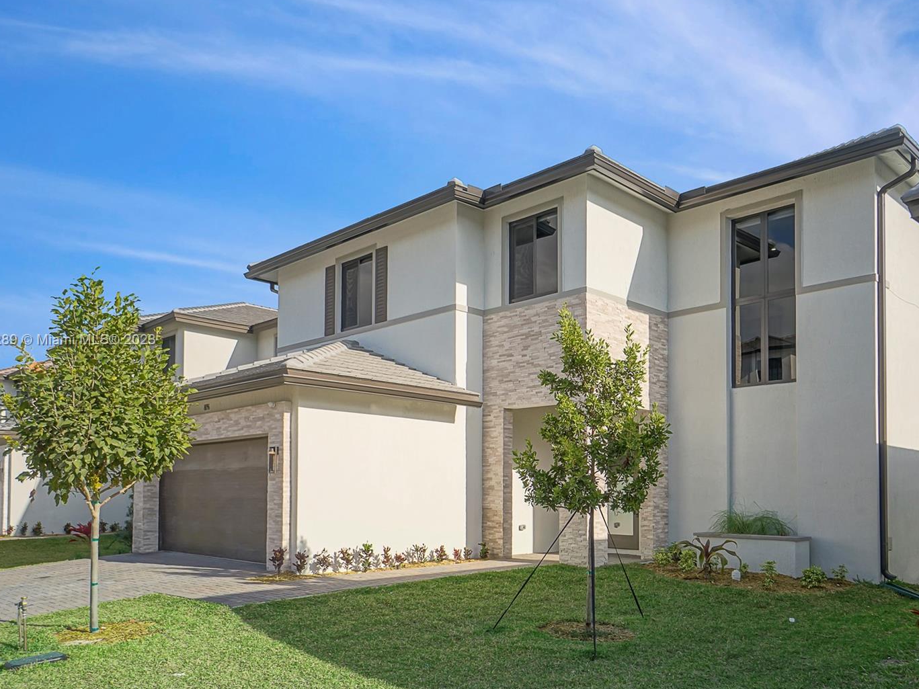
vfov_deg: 51.3
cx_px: 479
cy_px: 341
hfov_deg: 65.3
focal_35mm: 27
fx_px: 717
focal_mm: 16
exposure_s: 1/1000
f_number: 5.6
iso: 320
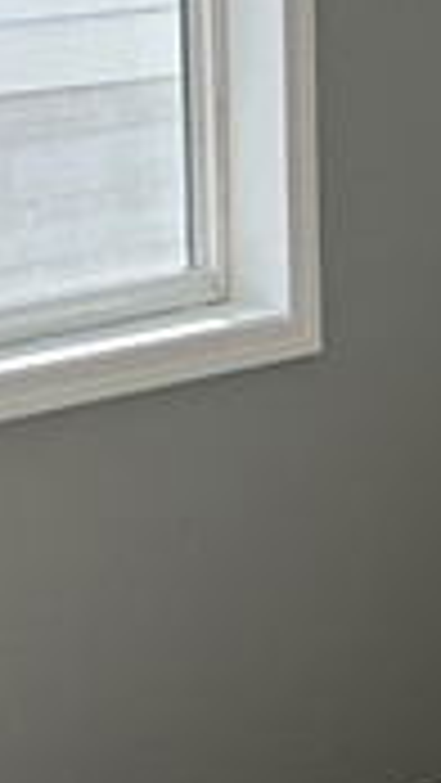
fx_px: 3198
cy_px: 86
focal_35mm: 154
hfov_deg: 7.8
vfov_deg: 13.8
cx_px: 531
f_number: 1.78
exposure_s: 1/555
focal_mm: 6.86
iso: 80
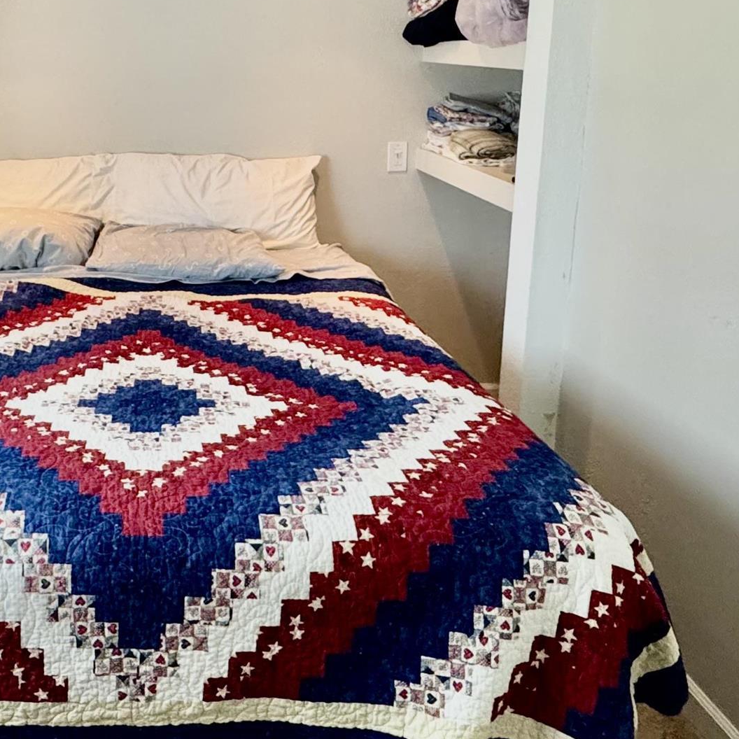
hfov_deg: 44.0
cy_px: 180
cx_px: 155
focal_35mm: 36
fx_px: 870
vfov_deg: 44.4
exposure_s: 1/120
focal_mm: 2.22
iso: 320
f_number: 2.2
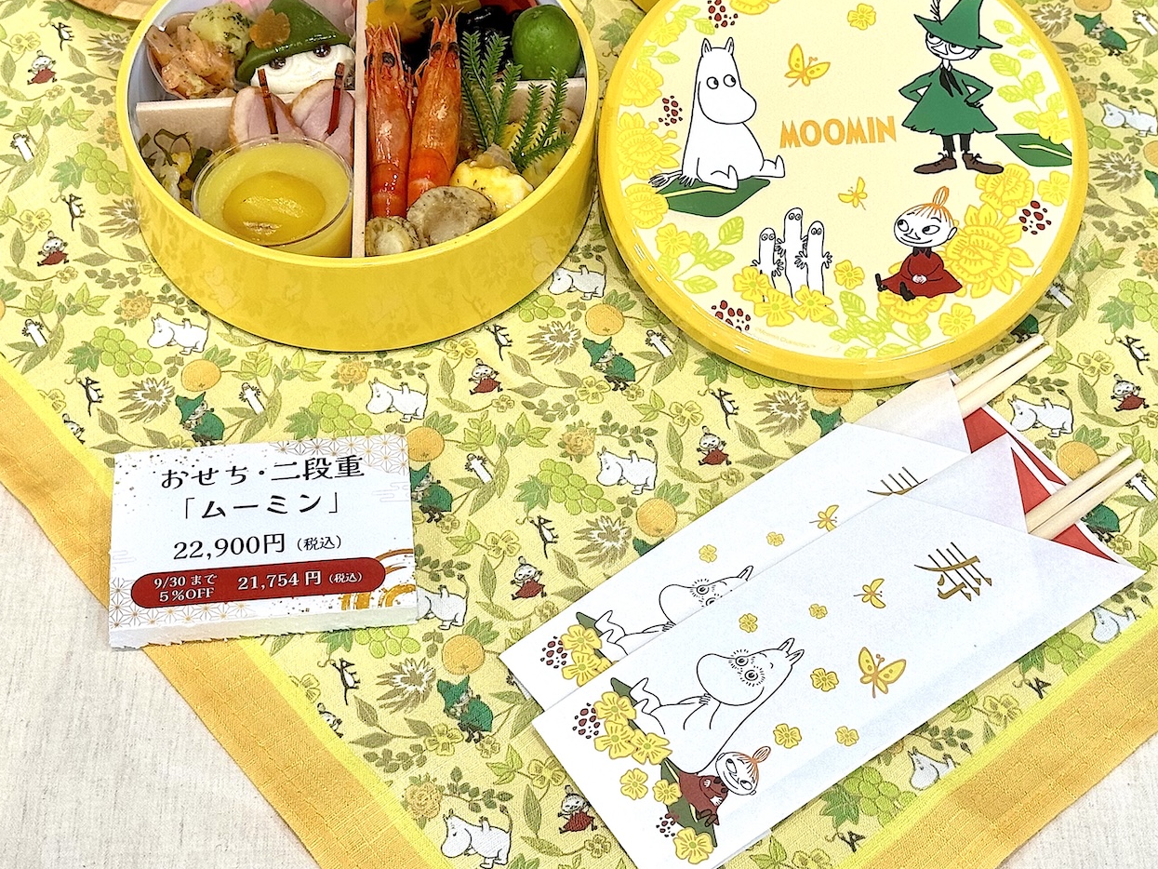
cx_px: 513
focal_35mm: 74
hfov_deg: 26.3
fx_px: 2476
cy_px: 203
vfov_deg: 19.7
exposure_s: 1/193
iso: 50
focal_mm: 6.76
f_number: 1.78
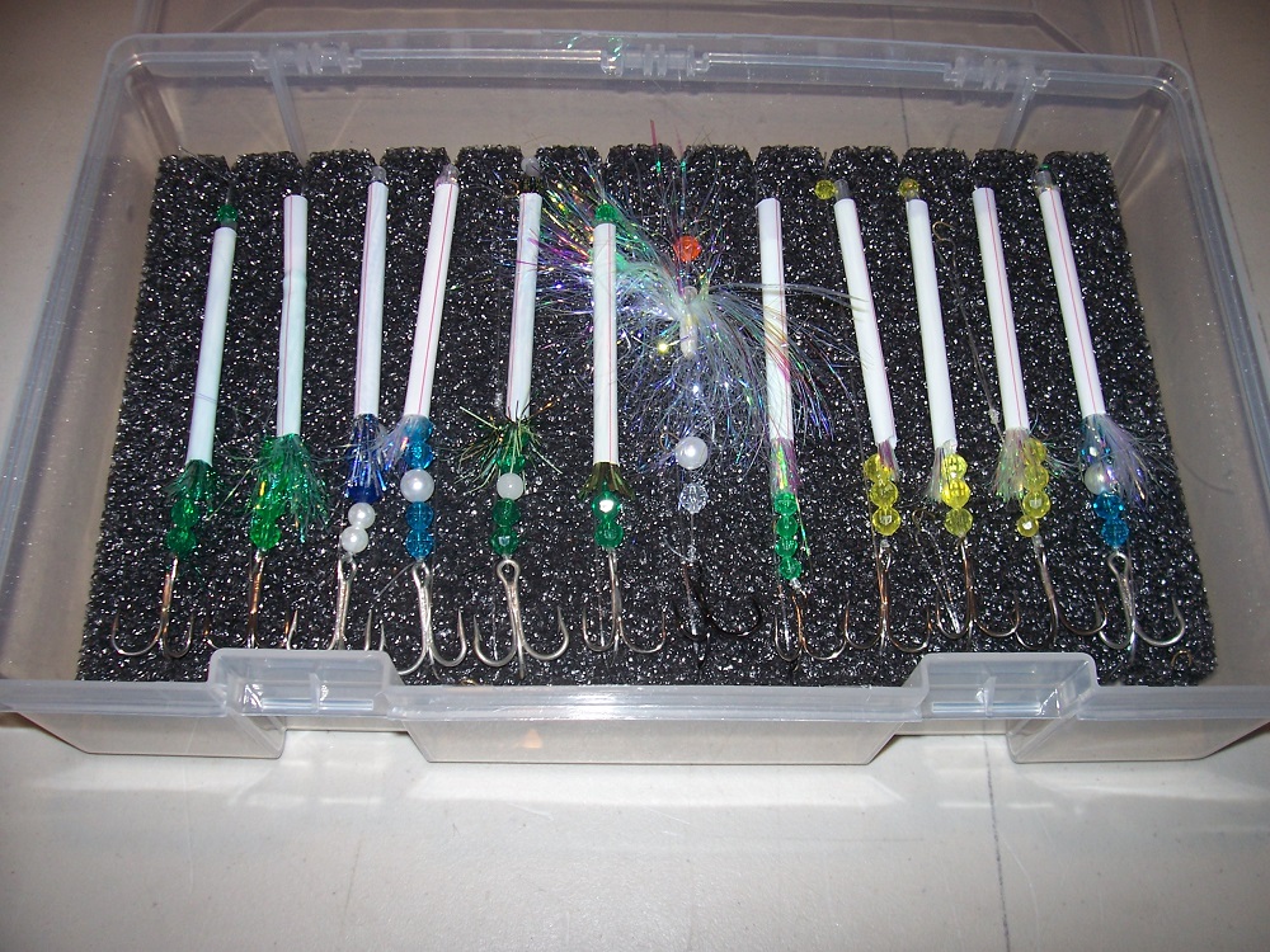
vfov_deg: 41.8
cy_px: 476
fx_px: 1247
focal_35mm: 34
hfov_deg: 54.0
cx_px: 635
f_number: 2.7
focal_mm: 5.6
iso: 80
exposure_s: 1/60
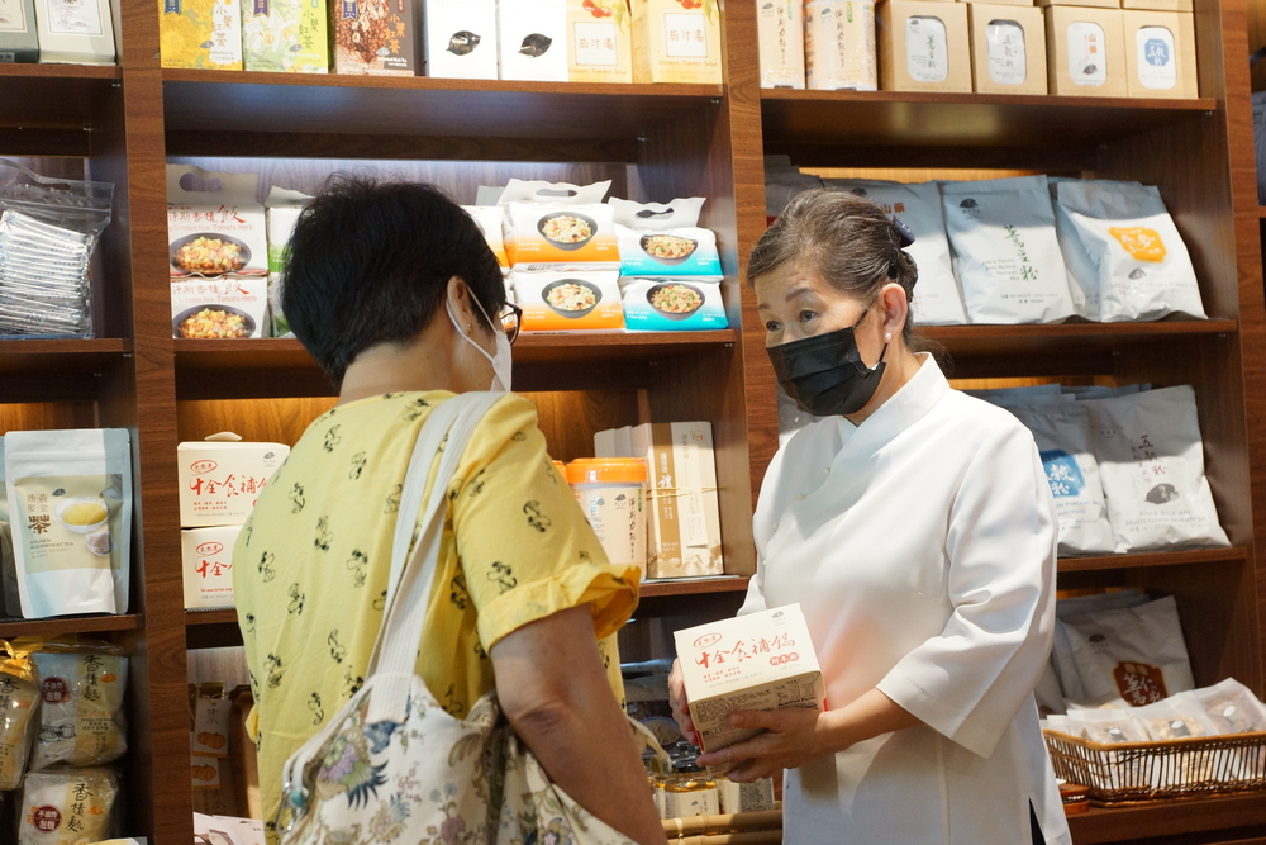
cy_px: 422
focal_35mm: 60
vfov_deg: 22.6
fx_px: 2110
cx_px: 633
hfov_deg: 33.4
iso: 1000
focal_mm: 40
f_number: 4
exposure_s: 1/80
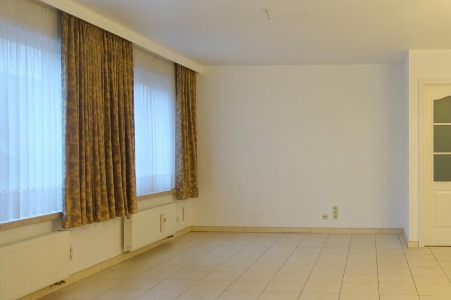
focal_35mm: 38
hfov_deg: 48.8
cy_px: 154
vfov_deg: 35.0
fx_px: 476
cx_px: 336
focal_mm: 8.8
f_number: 1.8
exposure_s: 1/30
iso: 160
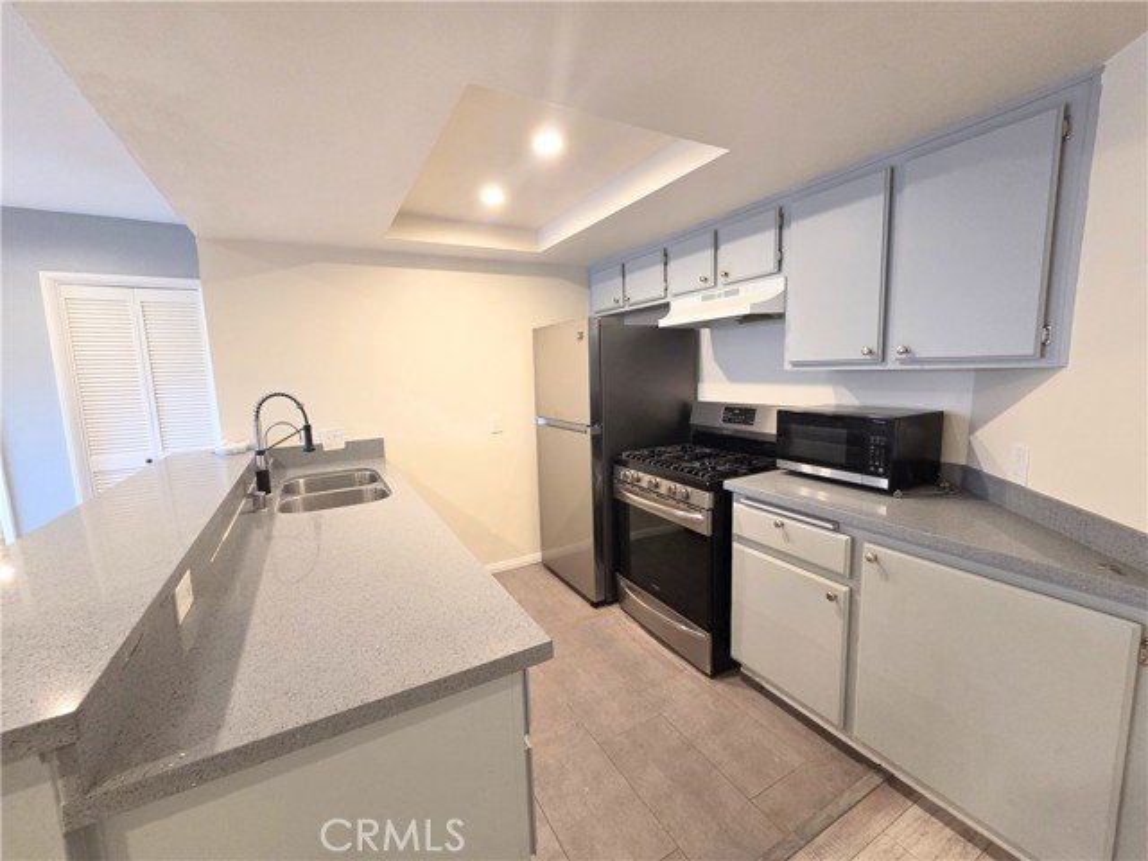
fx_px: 431
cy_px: 430
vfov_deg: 89.9
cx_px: 574
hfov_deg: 106.2
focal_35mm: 13
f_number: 2.2
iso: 500
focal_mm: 2.2
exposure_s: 1/60
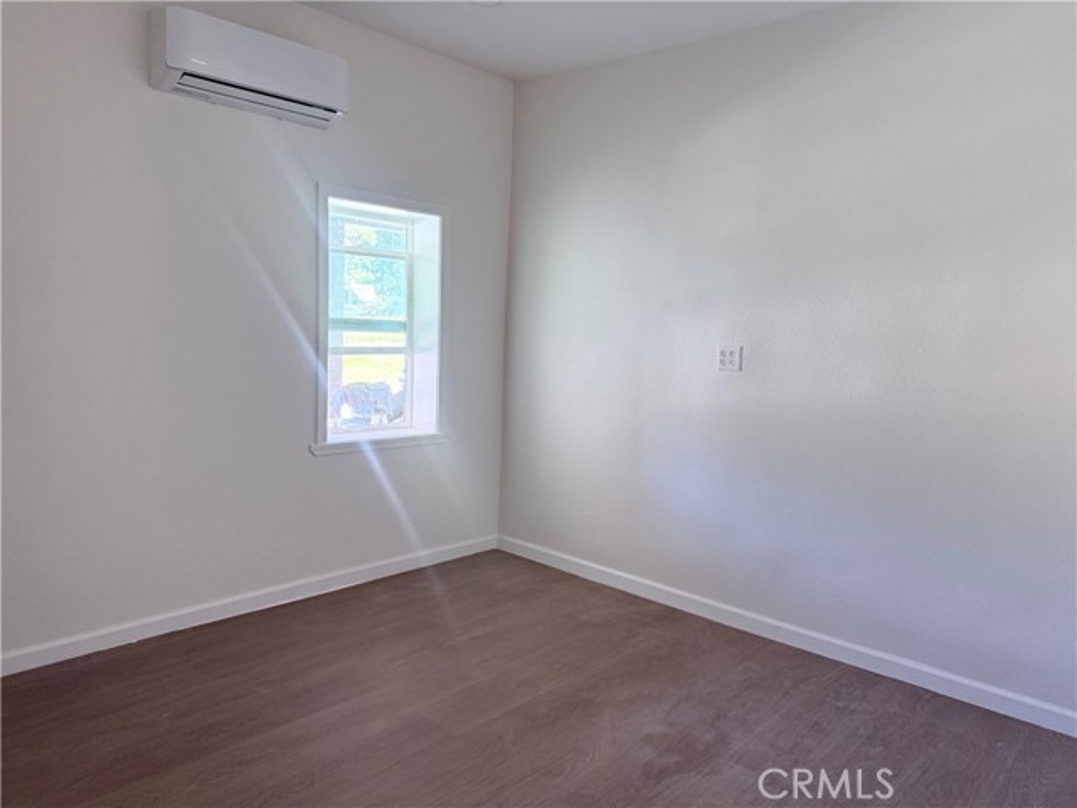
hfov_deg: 71.6
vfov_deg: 56.8
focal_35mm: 24
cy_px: 404
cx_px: 538
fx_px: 747
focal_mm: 6.76
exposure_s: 1/60
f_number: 1.78
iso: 250
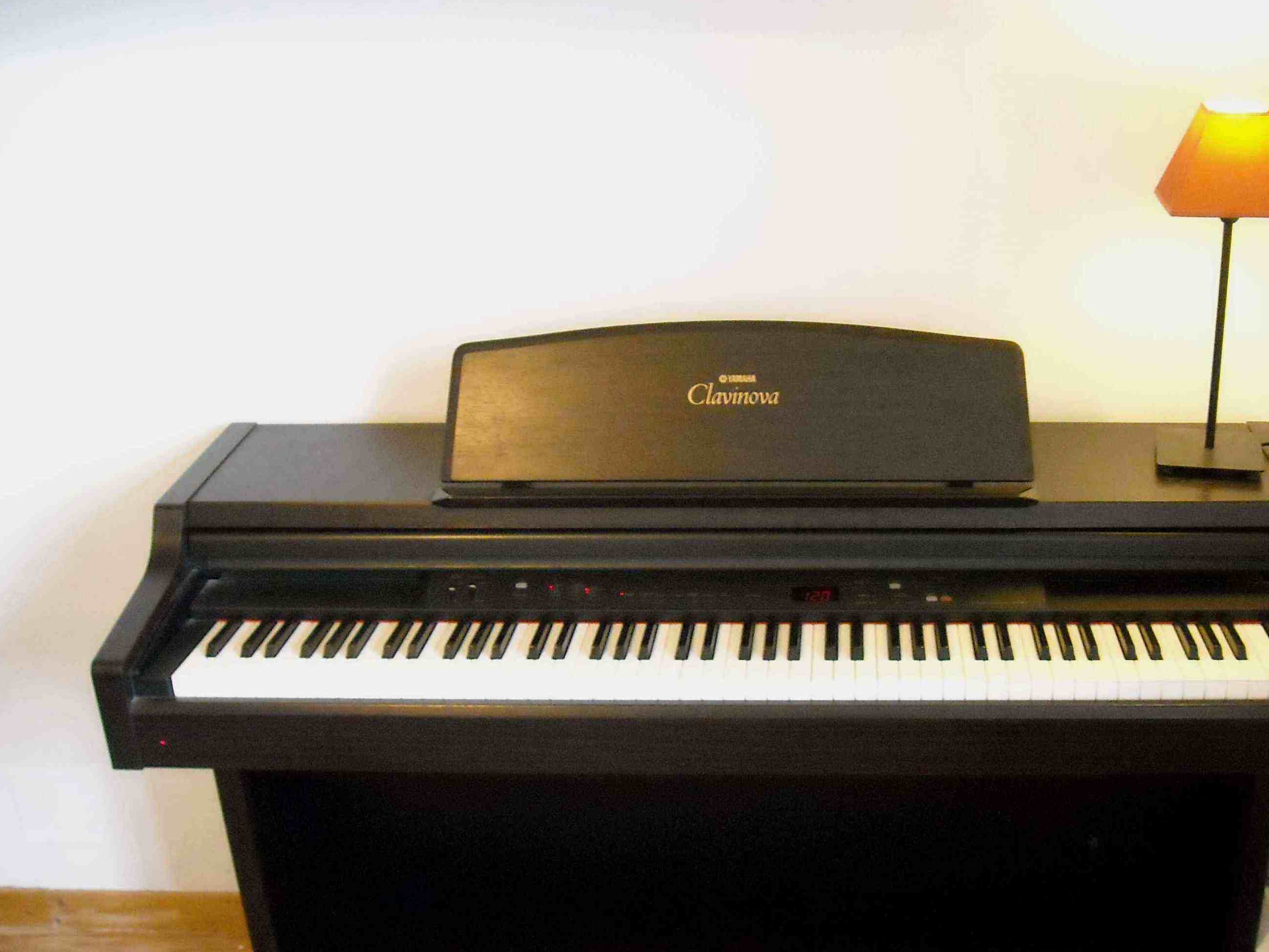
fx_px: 1613
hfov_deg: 42.7
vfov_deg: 32.8
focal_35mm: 44
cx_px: 770
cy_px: 578
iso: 800
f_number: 2.8
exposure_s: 1/24
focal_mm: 5.7
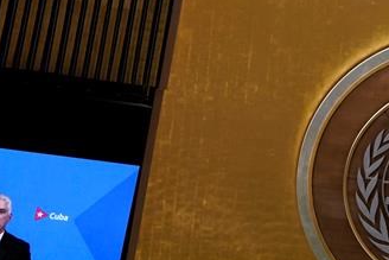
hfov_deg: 7.1
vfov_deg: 4.7
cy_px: 206
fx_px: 3146
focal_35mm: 291
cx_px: 224
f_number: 8
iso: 2500
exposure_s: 1/40
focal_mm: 147
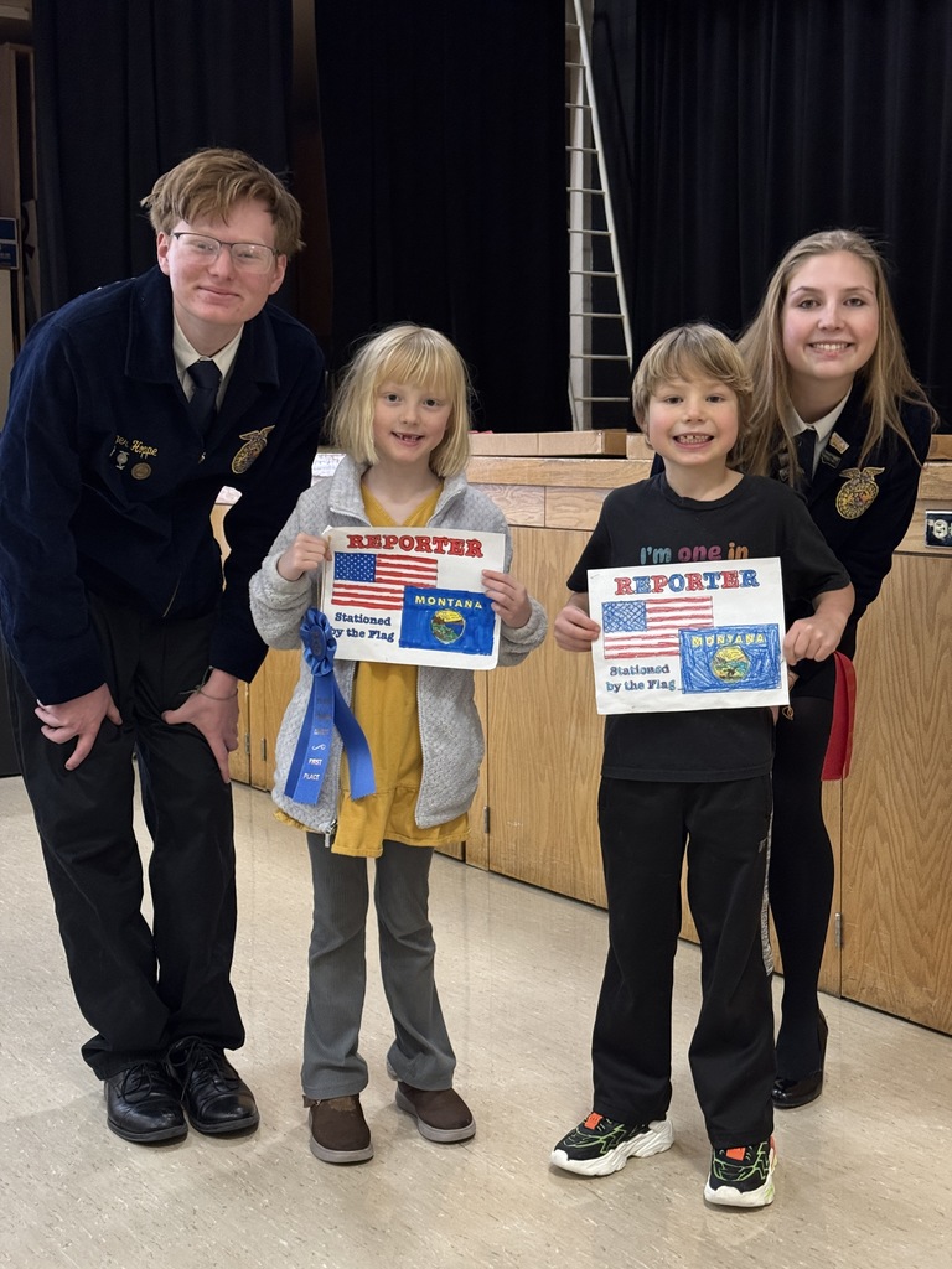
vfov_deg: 39.7
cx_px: 476
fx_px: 1760
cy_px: 634
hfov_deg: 30.3
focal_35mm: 48
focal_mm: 6.76
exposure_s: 1/40
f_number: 1.78
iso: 500
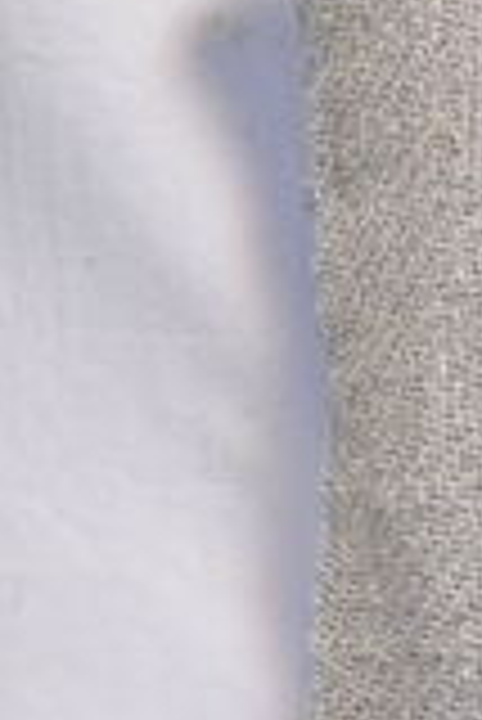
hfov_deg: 10.5
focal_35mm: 117
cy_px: 452
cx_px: 1045
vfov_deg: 17.5
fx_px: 2345
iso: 400
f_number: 3.7
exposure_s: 1/41.5
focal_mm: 6.4
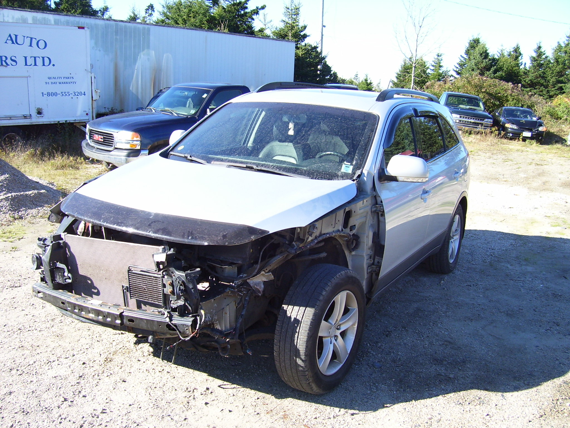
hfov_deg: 54.0
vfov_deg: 41.8
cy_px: 214
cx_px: 285
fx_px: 560
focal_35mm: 34
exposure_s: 1/350
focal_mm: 5.6
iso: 80
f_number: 2.7
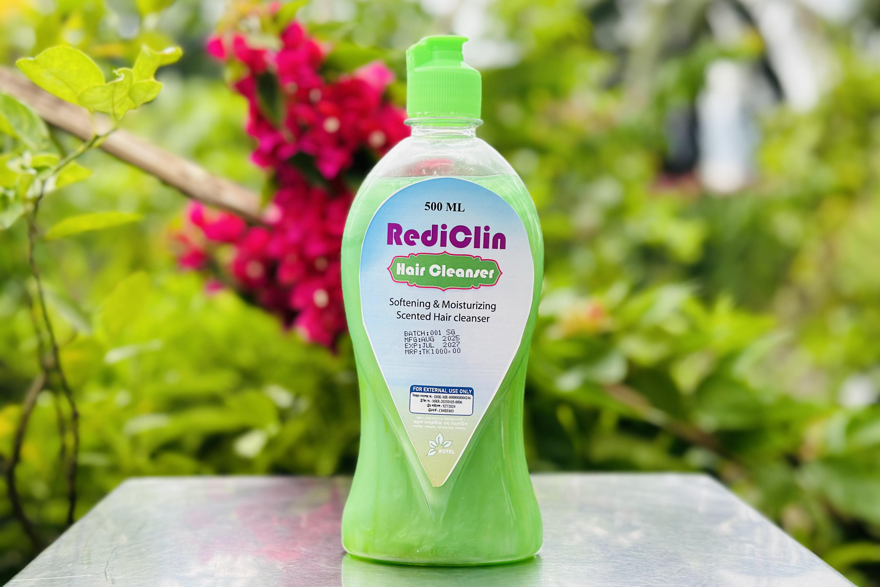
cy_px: 293
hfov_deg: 39.6
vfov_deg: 27.0
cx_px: 440
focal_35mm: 50
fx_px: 1222
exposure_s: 1/690
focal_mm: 6.86
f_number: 1.78
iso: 80
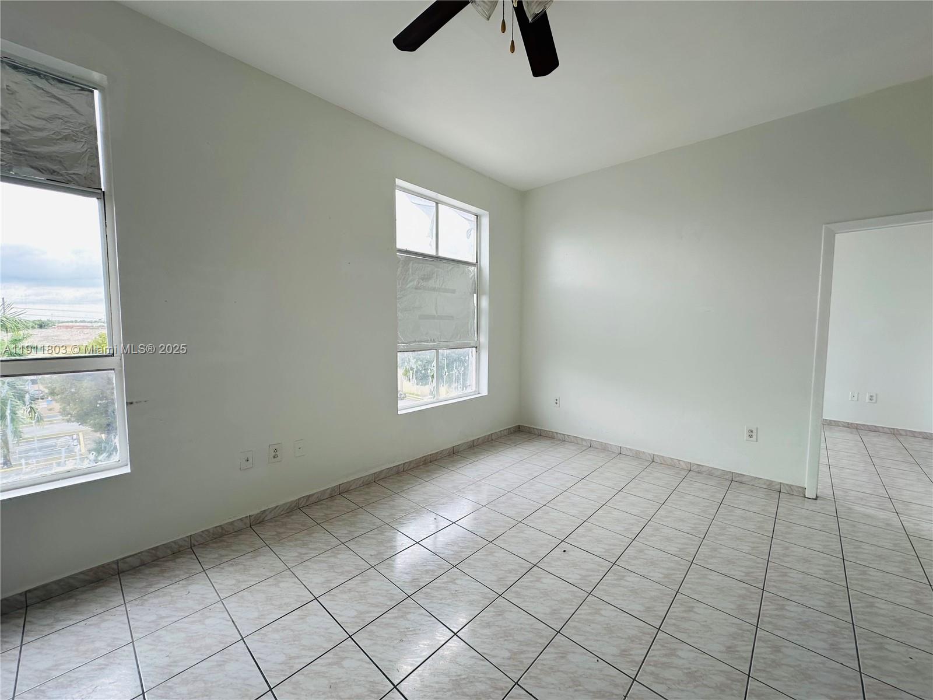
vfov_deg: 85.7
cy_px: 350
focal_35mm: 14
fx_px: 377
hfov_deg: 102.1
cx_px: 466
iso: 50
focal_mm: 2.22
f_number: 2.2
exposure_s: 1/120
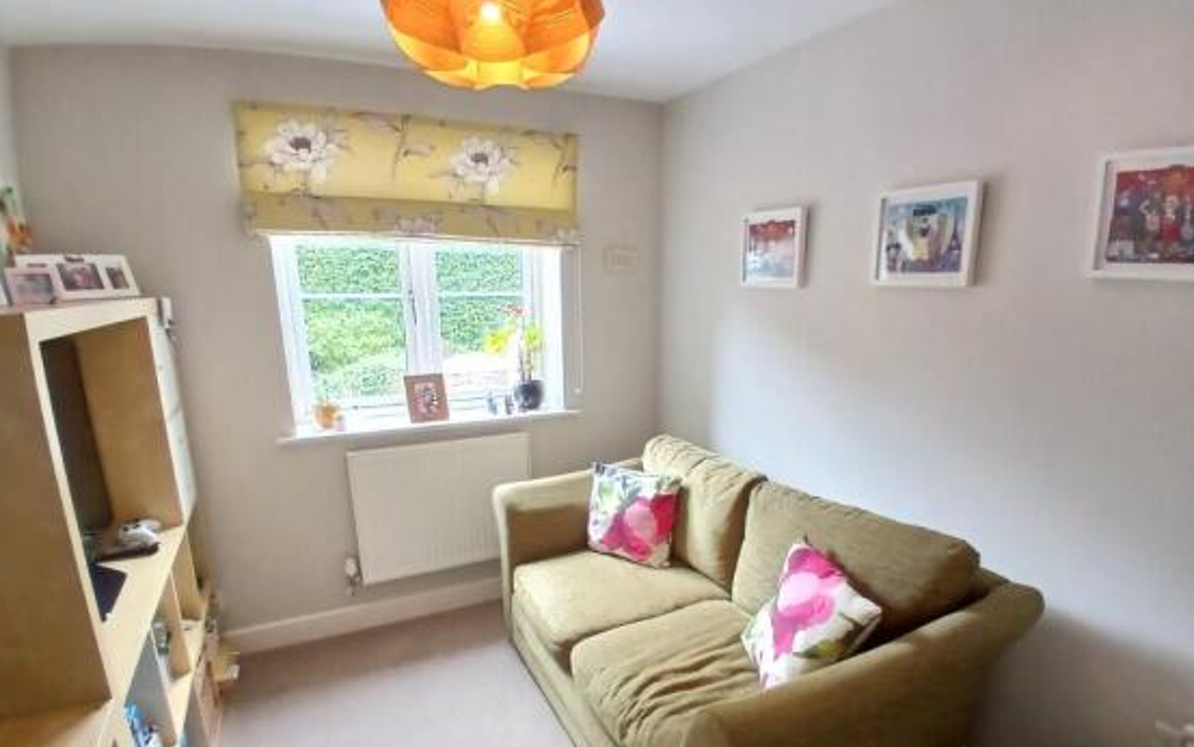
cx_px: 610
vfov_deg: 61.8
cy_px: 446
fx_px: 618
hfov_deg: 88.0
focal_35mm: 19
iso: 200
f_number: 2.2
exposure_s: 1/33.3
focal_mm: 1.4
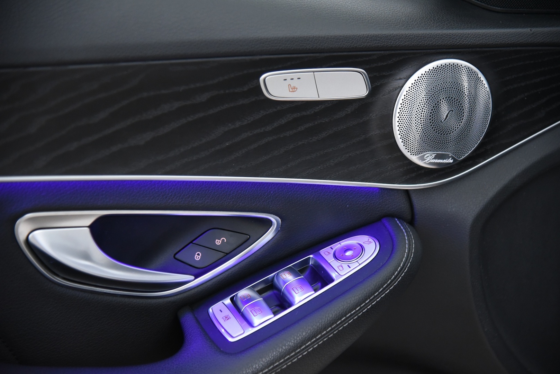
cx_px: 280
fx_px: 1214
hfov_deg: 26.0
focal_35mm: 78
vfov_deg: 17.5
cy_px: 187
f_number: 4
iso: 4000
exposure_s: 1/50
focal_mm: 78
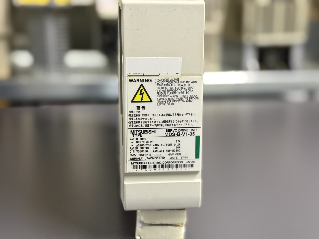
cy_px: 120
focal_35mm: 48
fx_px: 442
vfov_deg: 30.3
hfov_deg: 39.7
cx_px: 160
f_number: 1.78
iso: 200
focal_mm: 6.76
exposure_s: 1/33
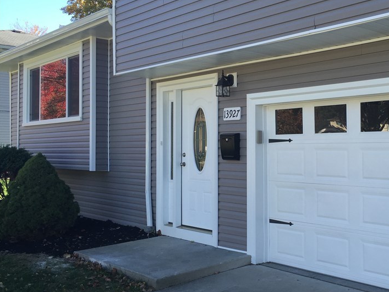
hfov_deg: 43.7
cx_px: 280
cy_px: 140
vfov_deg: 34.3
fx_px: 472
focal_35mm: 42
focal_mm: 4.15
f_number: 2.2
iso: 32
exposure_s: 1/444
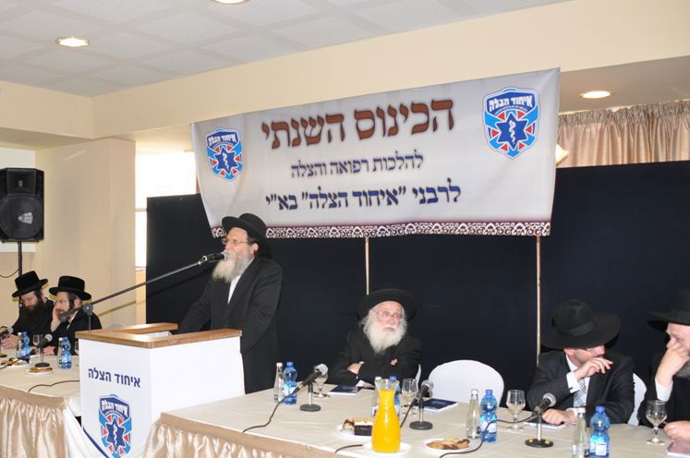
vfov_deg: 35.8
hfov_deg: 51.4
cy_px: 262
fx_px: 708
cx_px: 260
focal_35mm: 37
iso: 200
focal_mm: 18
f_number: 4.5
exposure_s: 1/40
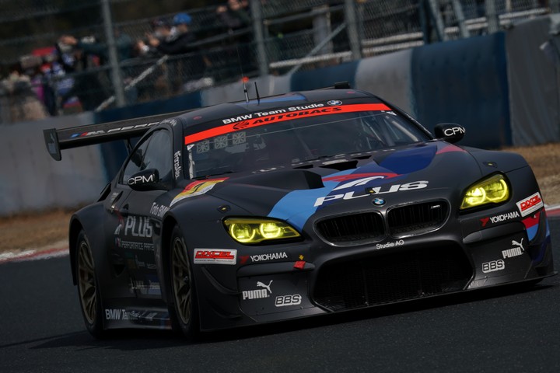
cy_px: 186
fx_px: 9333
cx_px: 280
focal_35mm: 600
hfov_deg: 3.4
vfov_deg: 2.3
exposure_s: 1/1000
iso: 200
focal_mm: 600
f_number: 11
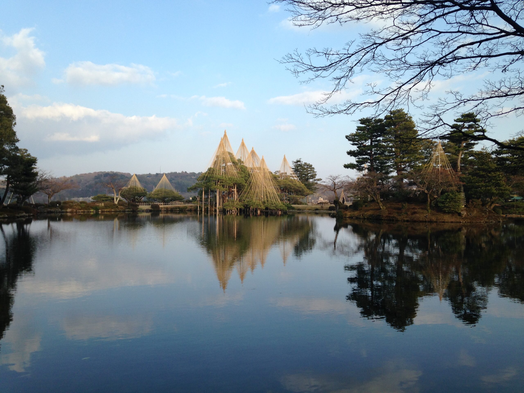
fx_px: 500
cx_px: 262
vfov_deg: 42.9
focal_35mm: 33
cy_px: 196
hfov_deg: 55.4
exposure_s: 1/653
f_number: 2.4
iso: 50
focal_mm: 4.12
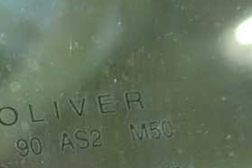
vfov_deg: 6.1
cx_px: 61
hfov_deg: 9.2
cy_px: 170
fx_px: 1568
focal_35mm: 224
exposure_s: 1/10
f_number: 4.9
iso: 1600
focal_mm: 18
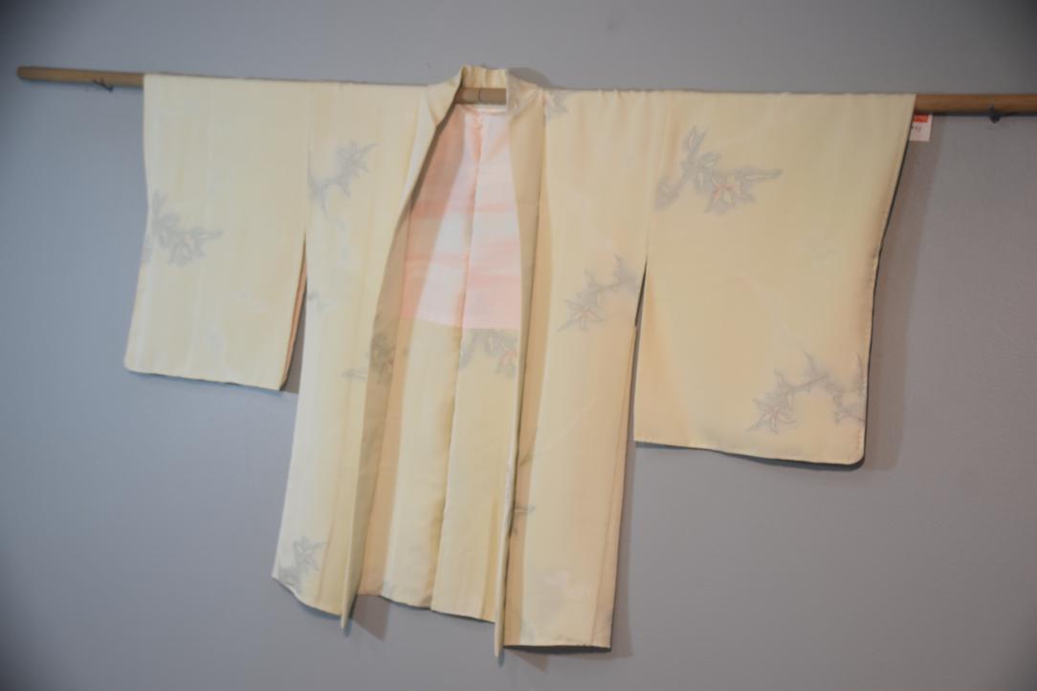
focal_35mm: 48
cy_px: 346
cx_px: 518
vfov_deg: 28.1
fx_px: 1383
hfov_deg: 41.1
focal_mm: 32
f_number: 5
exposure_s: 1/100
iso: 400
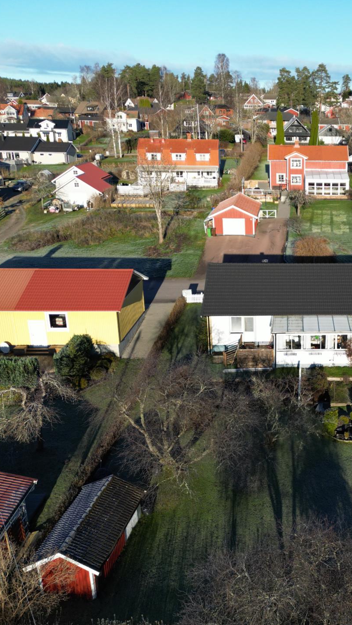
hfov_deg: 32.1
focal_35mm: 35
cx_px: 315
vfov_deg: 56.6
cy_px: 312
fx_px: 581
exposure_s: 1/1600
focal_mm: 6.72
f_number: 1.7
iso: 100
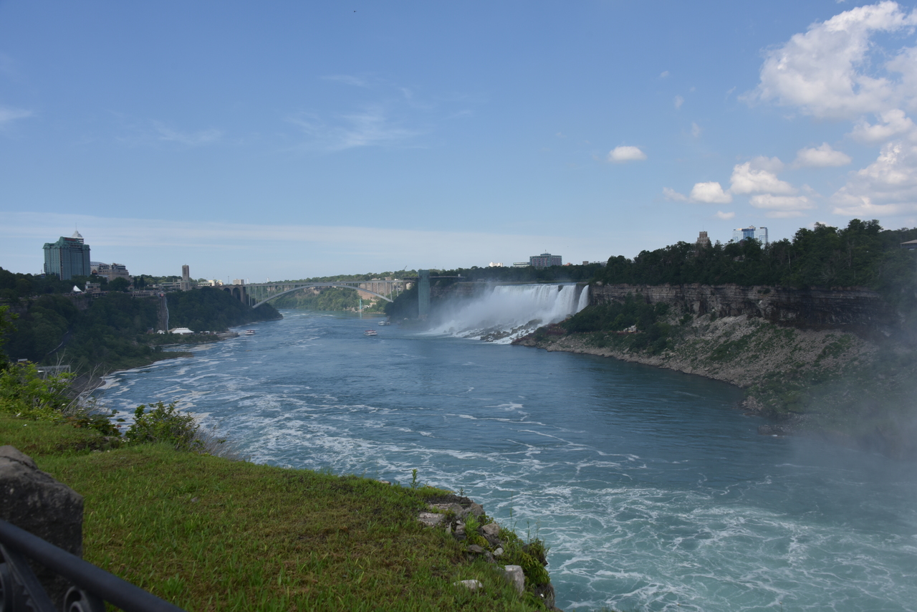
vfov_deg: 46.4
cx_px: 458
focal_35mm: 28
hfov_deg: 65.5
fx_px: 713
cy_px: 306
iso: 100
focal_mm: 28
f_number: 9
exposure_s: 1/320
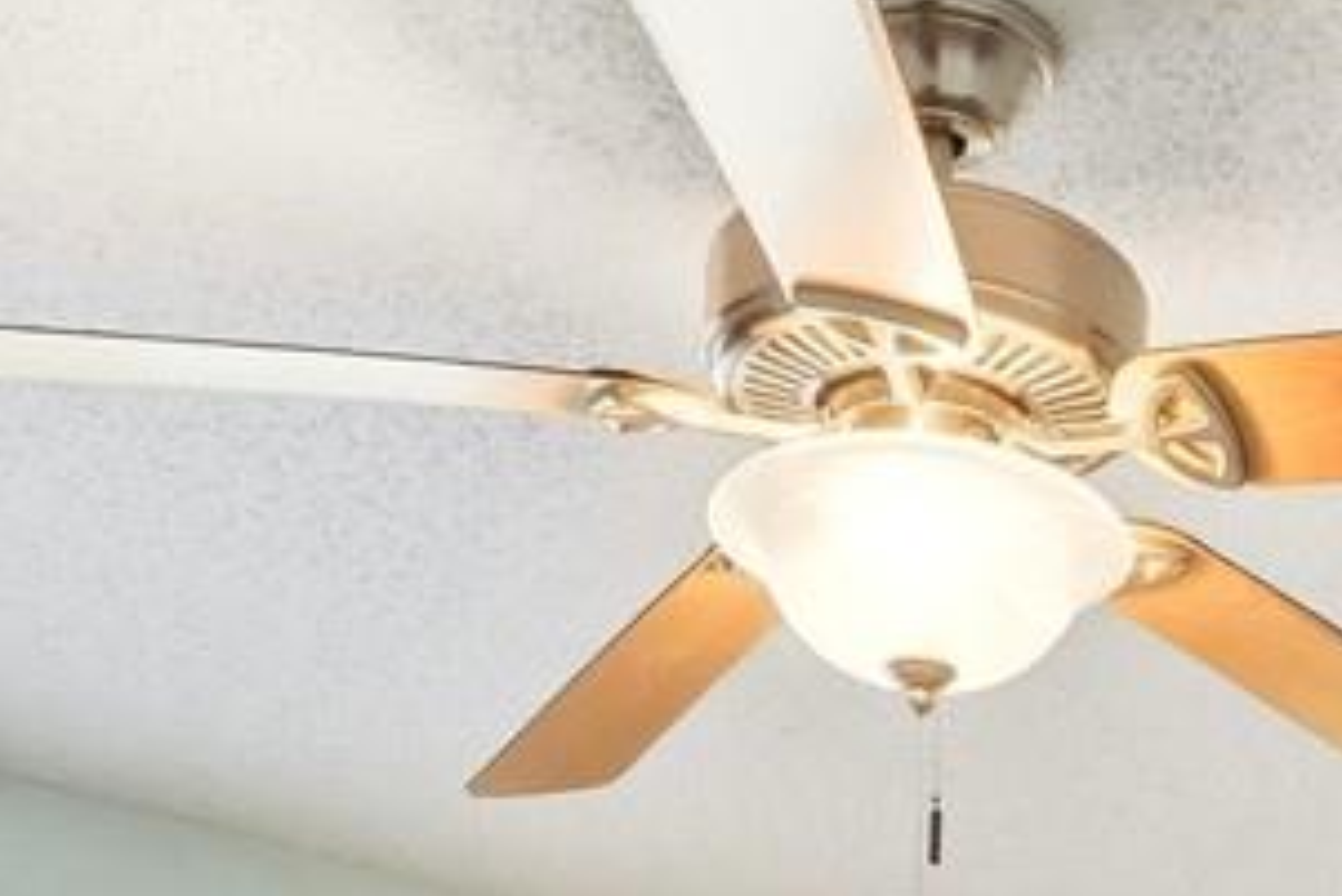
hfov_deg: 22.3
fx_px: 3170
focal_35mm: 85
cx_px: 1565
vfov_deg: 13.3
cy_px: 1926
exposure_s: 1/4000
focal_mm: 16
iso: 2500
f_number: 8
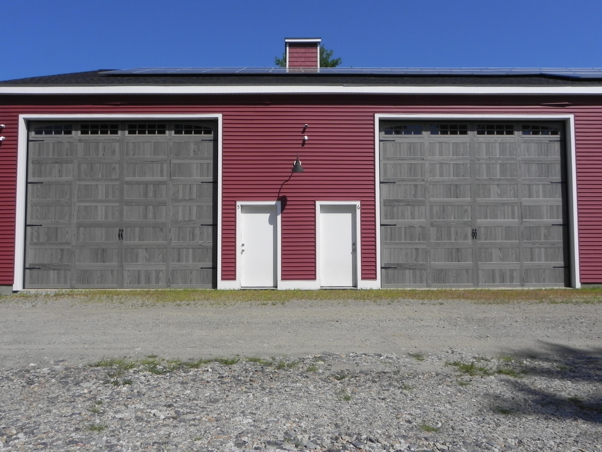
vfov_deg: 48.2
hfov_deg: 61.7
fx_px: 504
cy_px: 226
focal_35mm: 29
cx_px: 301
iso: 160
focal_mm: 5.2
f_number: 8
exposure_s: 1/609
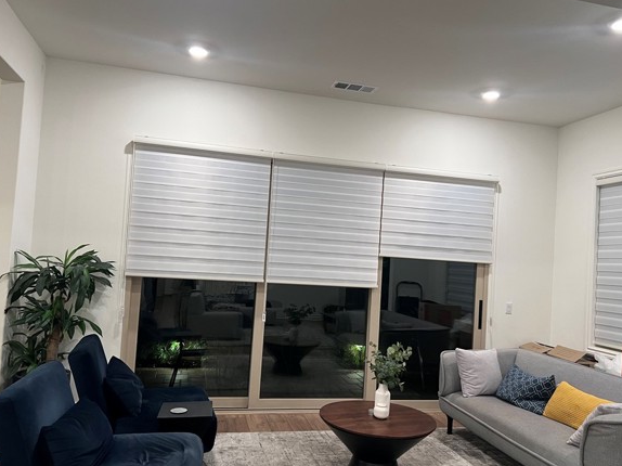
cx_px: 314
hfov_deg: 61.7
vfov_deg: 48.2
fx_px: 521
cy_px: 243
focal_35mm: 29
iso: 125
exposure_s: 1/60
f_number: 1.5
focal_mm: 5.7
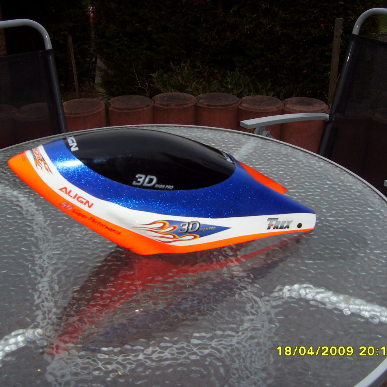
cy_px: 195
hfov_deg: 36.1
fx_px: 594
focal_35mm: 47
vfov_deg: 36.1
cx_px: 187
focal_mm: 6.6
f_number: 3.5
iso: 100
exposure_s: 1/45
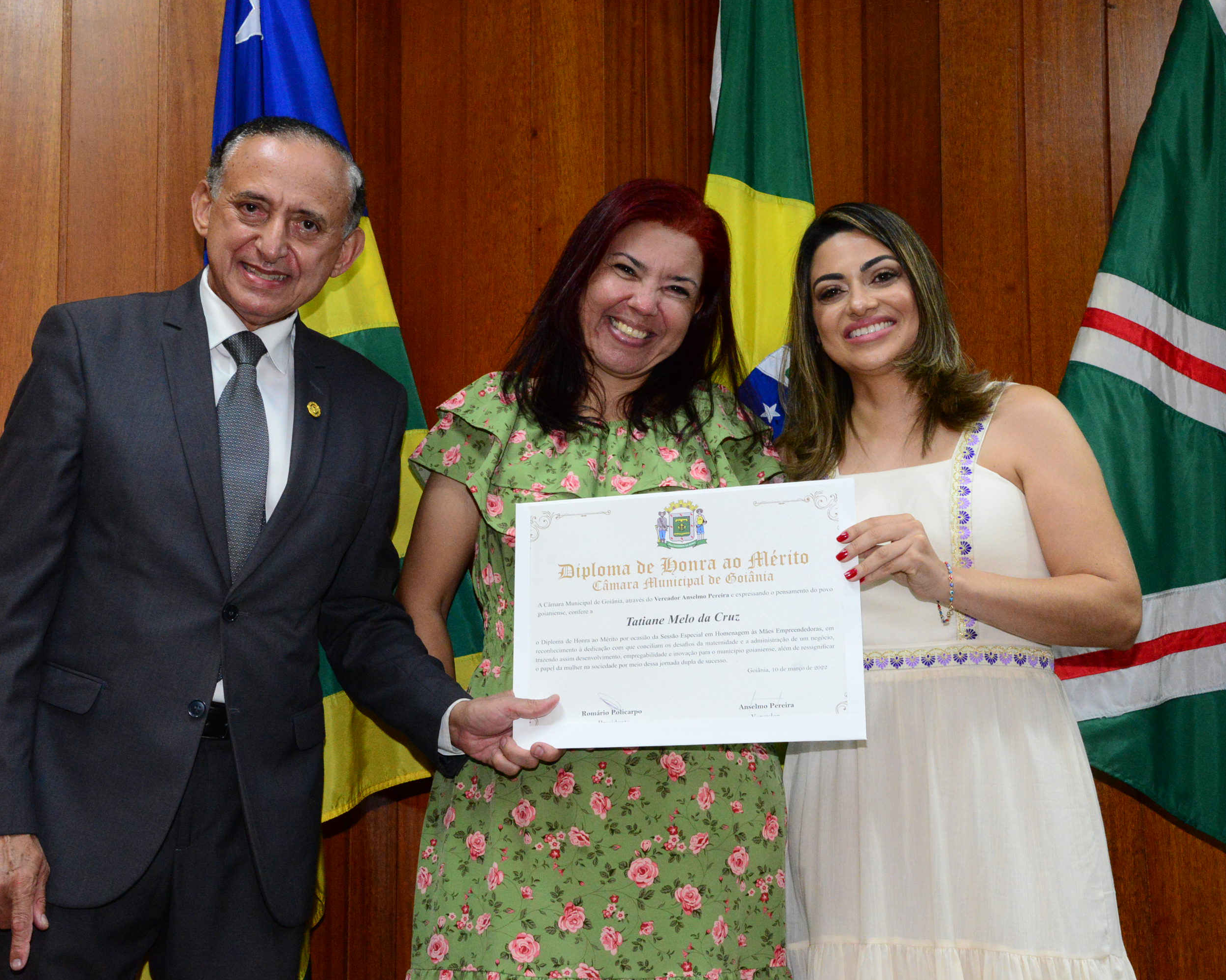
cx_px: 520
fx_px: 2141
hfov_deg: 31.9
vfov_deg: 25.8
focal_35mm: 59
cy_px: 489
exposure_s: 1/60
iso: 6400
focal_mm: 52
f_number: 8
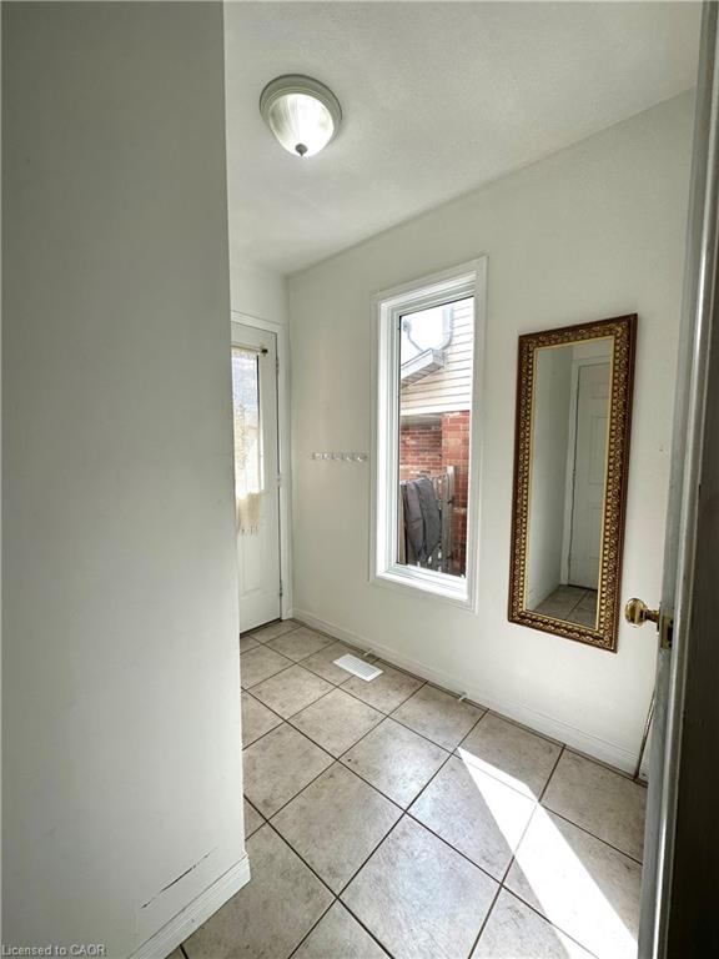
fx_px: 388
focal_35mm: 14
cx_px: 360
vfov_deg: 102.1
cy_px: 480
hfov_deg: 85.7
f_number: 2.2
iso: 40
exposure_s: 1/406
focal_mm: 2.22
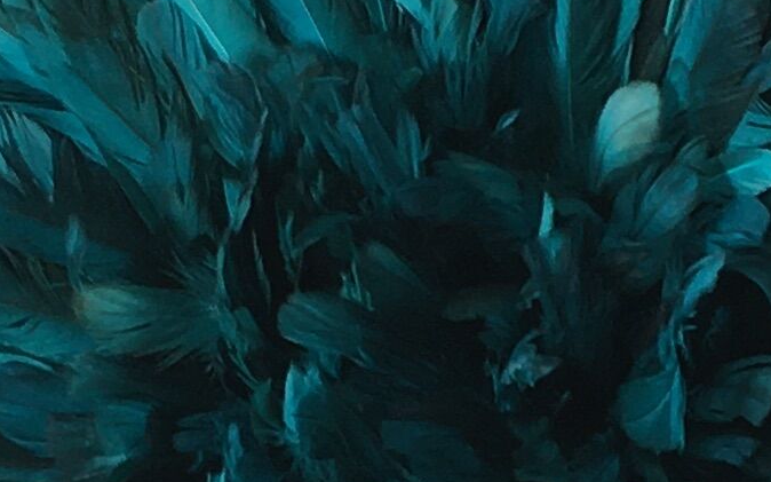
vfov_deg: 7.1
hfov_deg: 11.4
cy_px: 522
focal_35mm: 184
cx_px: 602
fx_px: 3866
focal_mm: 4.15
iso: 32
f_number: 2.2
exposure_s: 1/33
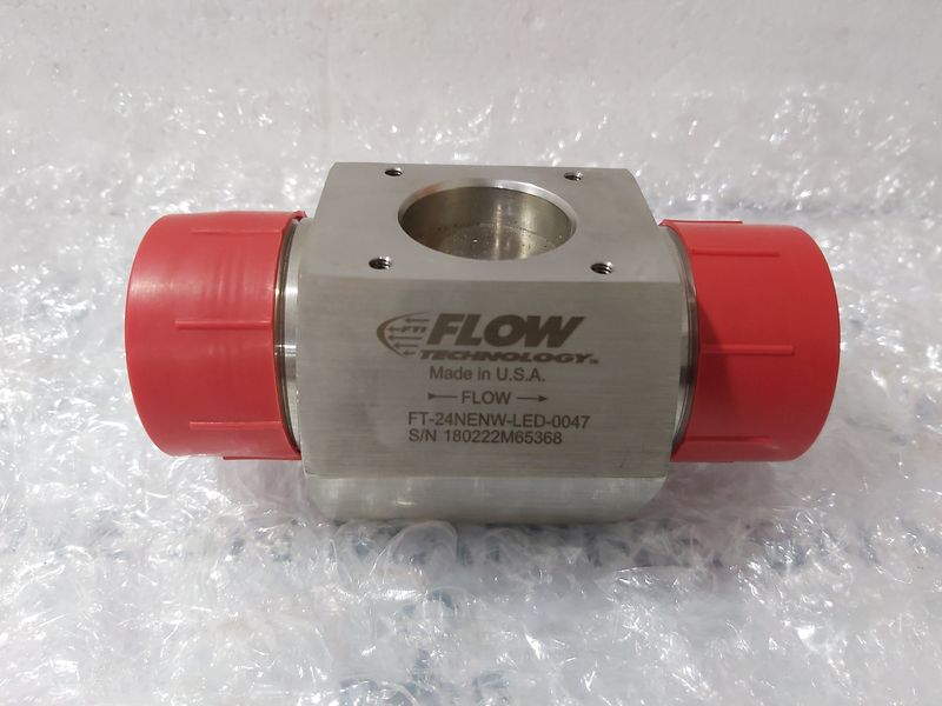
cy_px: 353
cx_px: 471
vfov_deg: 53.1
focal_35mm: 26
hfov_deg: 67.3
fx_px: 708
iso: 250
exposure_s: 1/33
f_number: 1.7
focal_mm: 3.92
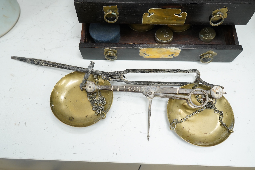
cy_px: 85
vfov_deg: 46.3
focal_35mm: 28
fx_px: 198
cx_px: 128
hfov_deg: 65.5
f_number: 7.1
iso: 2500
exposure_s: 1/80
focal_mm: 28
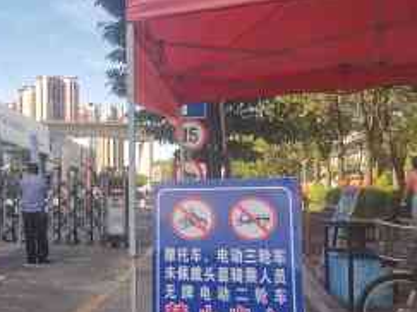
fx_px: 590
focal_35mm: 49
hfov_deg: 36.2
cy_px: 169
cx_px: 33
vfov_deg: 29.6
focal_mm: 2.23
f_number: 2.2
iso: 50
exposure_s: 1/147
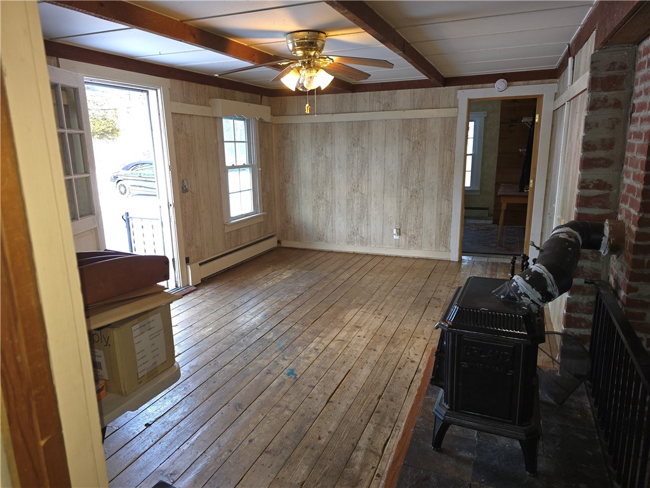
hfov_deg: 73.9
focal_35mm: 23
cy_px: 244
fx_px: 432
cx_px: 325
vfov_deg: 58.9
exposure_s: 1/30
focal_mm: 6.3
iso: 100
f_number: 1.7
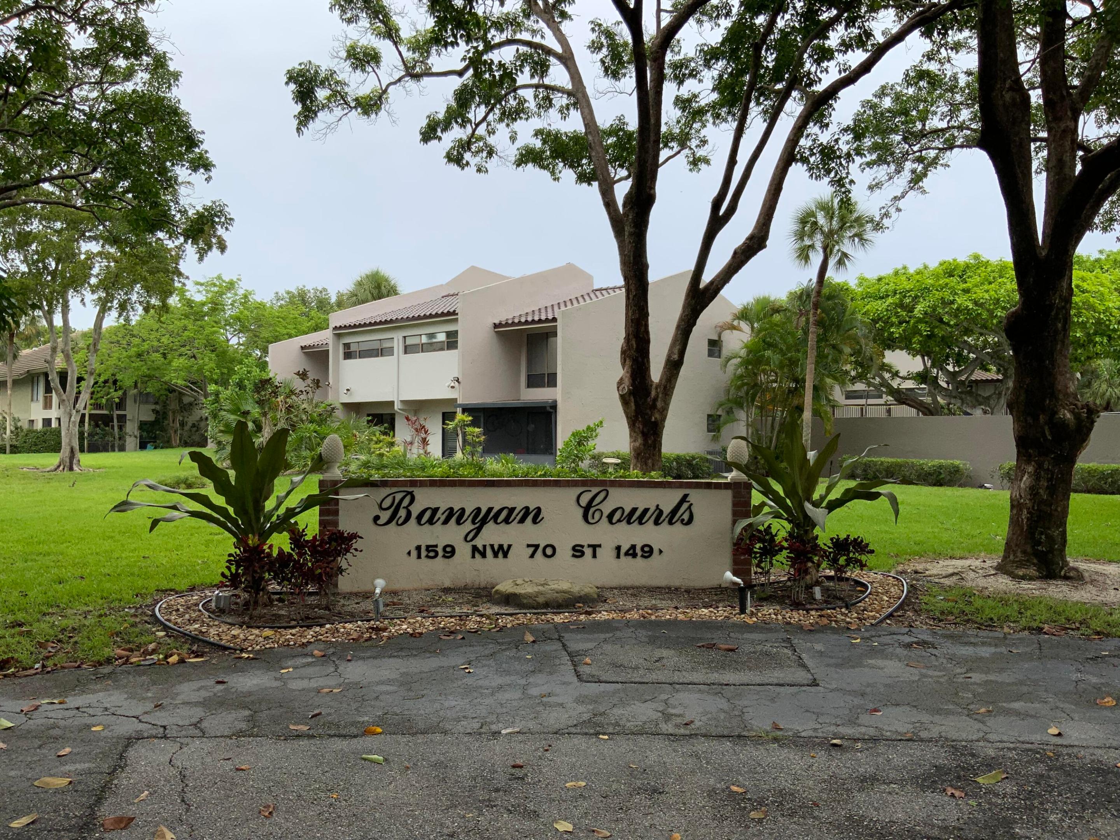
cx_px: 560
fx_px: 938
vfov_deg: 48.2
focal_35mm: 29
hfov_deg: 61.7
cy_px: 420
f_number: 1.8
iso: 16
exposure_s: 1/842
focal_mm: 3
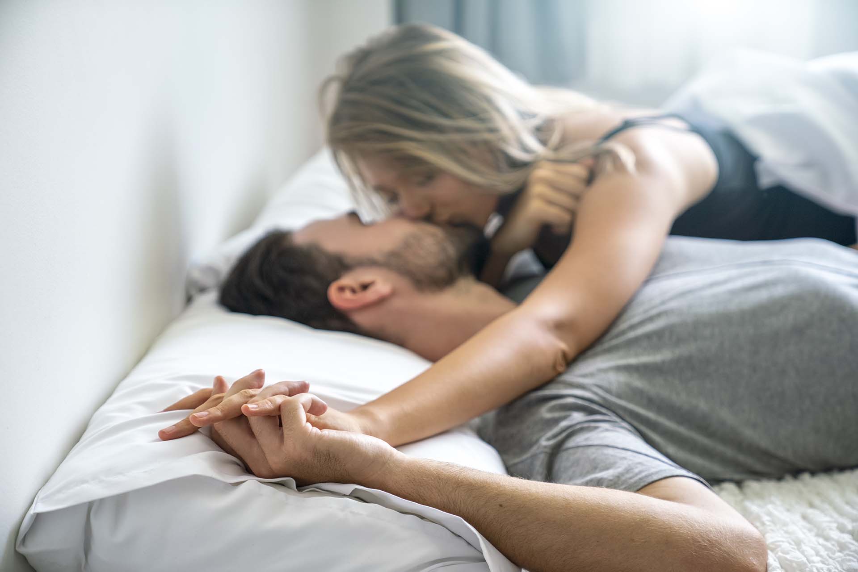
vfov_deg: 19.5
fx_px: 1669
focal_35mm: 70
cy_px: 286
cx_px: 429
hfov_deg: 28.8
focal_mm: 70
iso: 1250
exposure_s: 1/125
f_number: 2.8
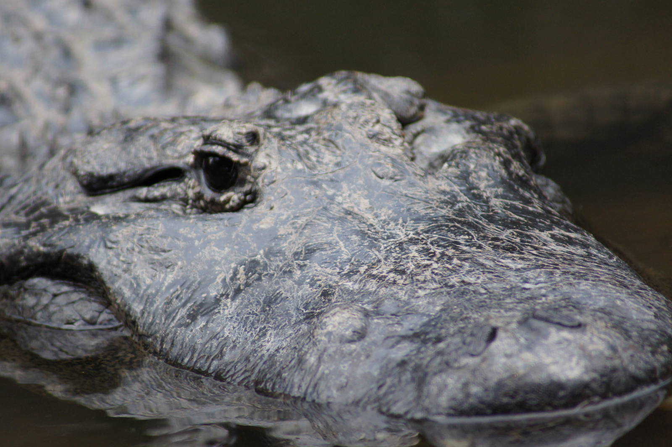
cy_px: 224
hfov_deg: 4.6
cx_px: 336
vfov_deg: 3.1
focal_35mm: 450
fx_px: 8395
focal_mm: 300
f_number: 5.6
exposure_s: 1/500
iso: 640
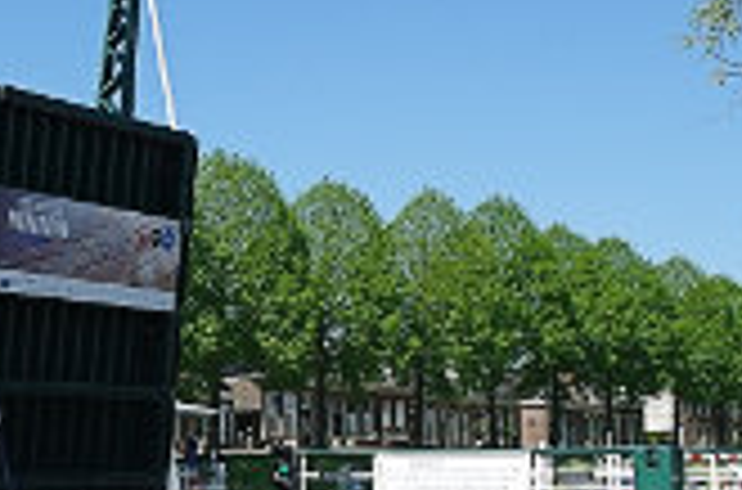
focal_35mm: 73
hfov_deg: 26.5
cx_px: 29
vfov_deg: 18.5
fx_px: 1500
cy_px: 328
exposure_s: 1/160
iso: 100
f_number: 7.1
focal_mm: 18
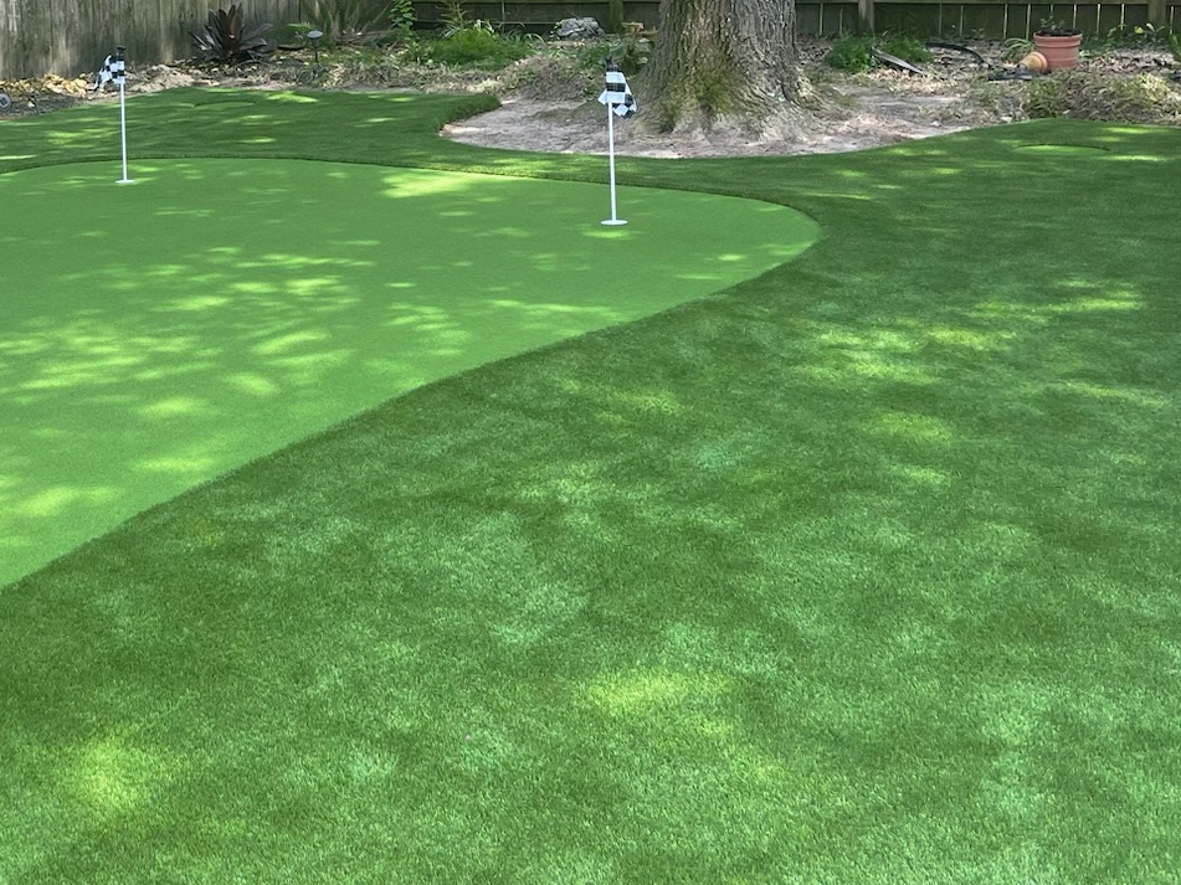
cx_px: 137
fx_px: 1910
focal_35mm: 56
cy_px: 180
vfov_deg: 25.7
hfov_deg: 32.8
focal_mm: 5.1
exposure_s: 1/425
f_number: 1.6
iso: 32
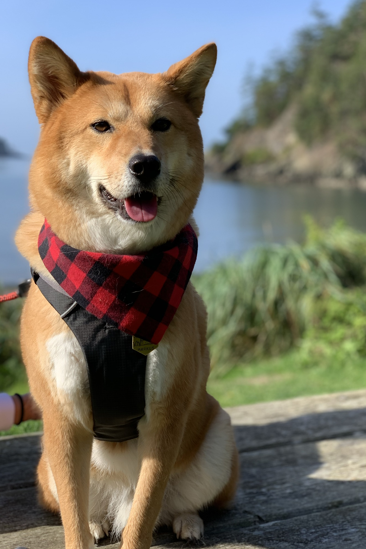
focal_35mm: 55
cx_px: 202
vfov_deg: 36.2
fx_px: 839
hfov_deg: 24.6
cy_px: 271
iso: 16
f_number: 2.4
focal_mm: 6
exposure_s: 1/510
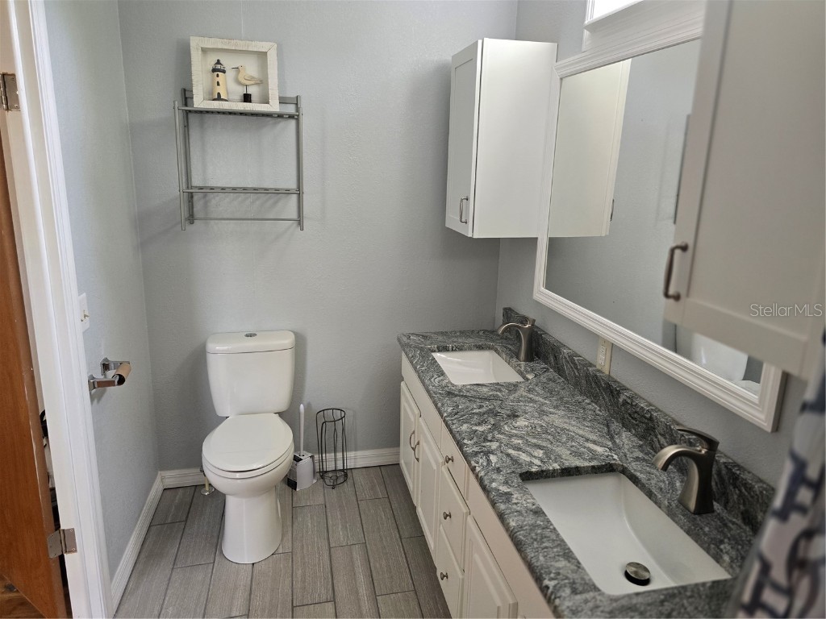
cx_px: 413
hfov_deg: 73.9
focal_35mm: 23
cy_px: 310
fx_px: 549
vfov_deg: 58.9
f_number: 1.7
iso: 200
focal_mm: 6.3
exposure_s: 1/90
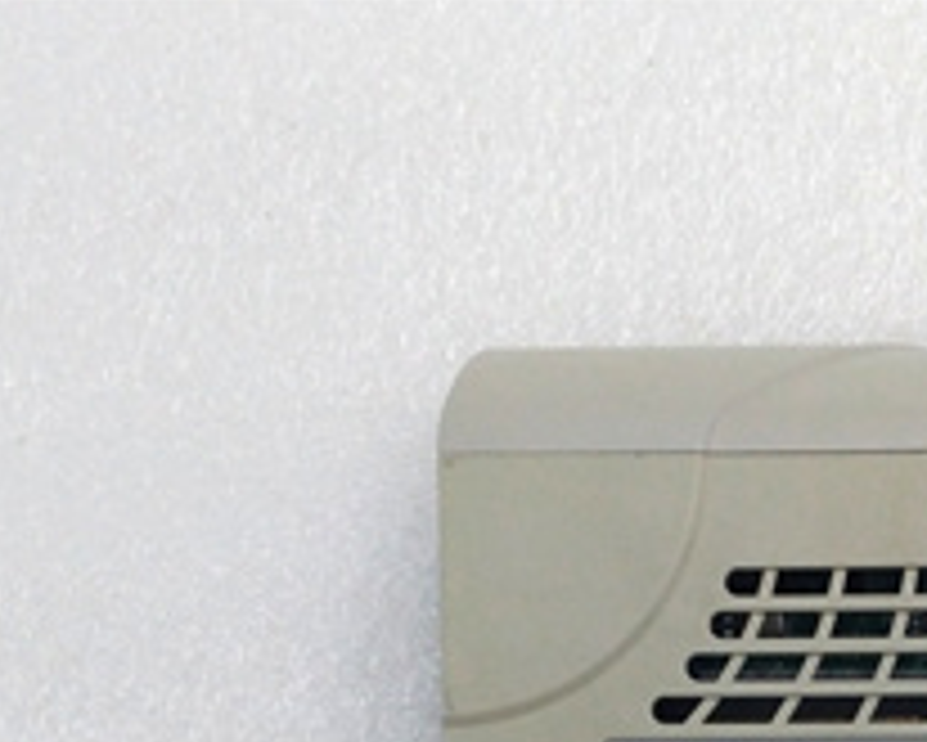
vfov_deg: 22.4
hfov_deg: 28.3
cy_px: 834
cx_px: 860
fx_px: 1757
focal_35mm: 64
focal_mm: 3.79
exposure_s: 1/33
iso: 362
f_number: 2
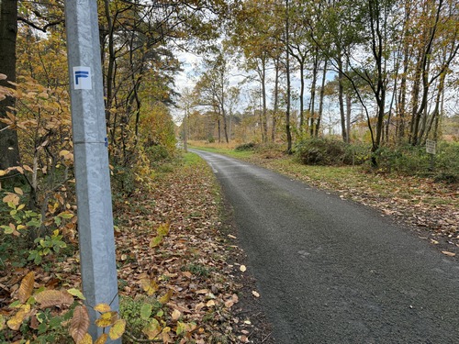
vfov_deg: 56.8
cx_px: 230
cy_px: 172
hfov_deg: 71.6
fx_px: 318
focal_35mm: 24
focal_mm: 6.76
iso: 100
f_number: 1.78
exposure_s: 1/237
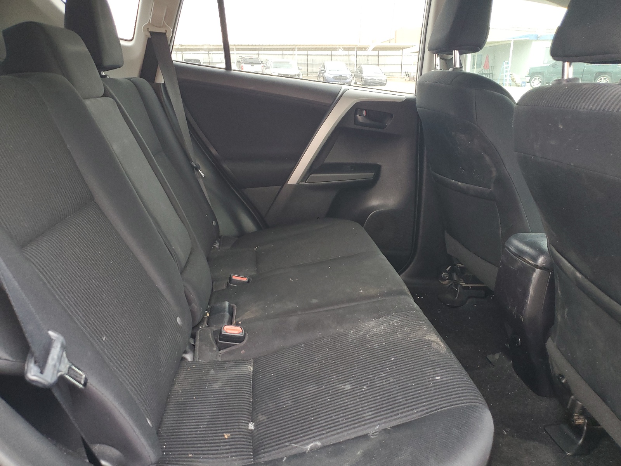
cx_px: 310
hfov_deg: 67.3
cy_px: 233
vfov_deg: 53.1
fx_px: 466
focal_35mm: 26
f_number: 1.5
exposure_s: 1/60.2
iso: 119
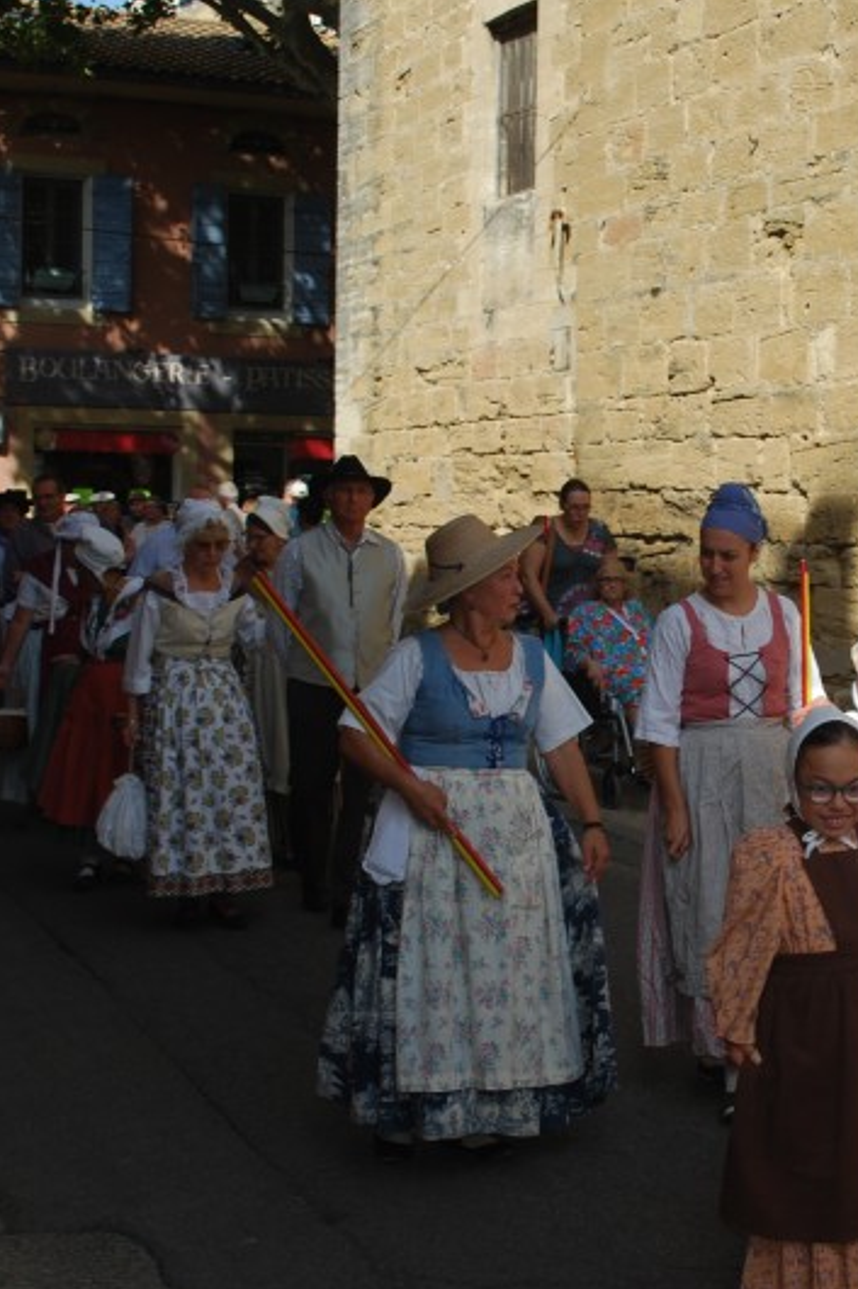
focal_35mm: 59
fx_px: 2110
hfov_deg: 22.6
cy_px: 641
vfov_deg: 33.9
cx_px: 695
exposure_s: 1/200
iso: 100
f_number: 7.1
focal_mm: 26
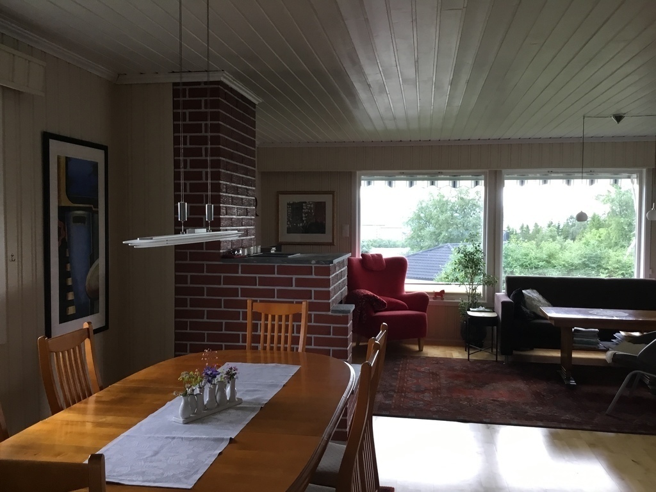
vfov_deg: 45.4
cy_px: 246
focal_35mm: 31
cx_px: 328
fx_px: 587
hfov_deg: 58.4
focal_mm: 3.3
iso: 80
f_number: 2.4
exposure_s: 1/33
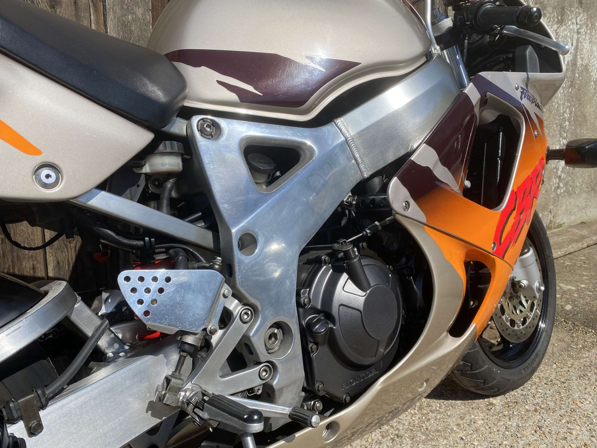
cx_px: 298
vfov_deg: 53.1
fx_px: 448
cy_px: 224
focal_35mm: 26
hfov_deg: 67.3
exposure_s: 1/4608
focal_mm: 4.25
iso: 32
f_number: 1.8
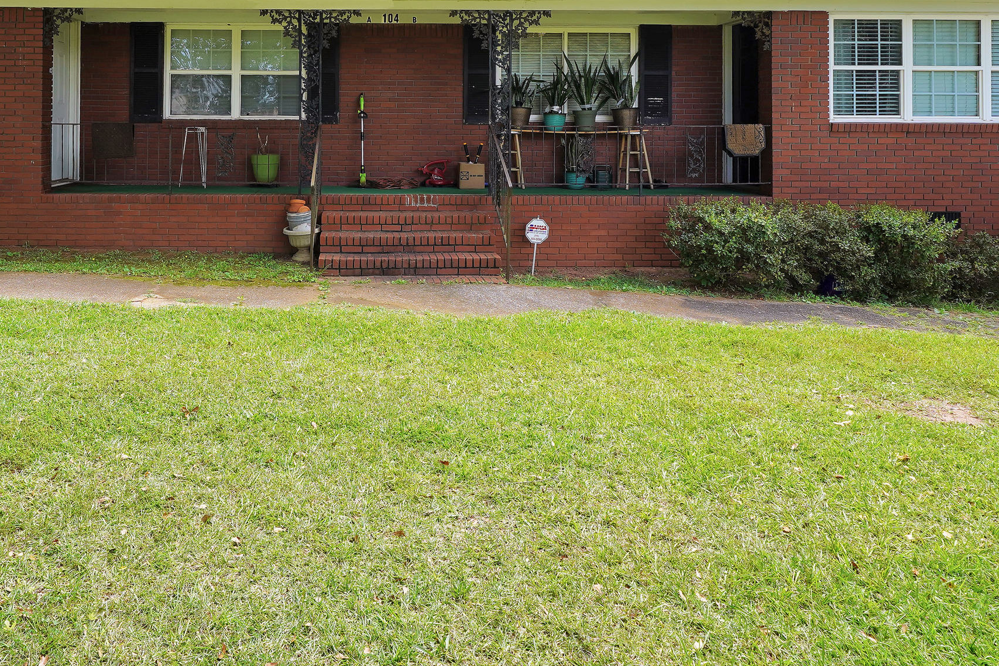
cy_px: 119
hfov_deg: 66.3
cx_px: 370
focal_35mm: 27
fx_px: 749
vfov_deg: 45.2
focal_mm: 10
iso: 100
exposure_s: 1/80
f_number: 5.6
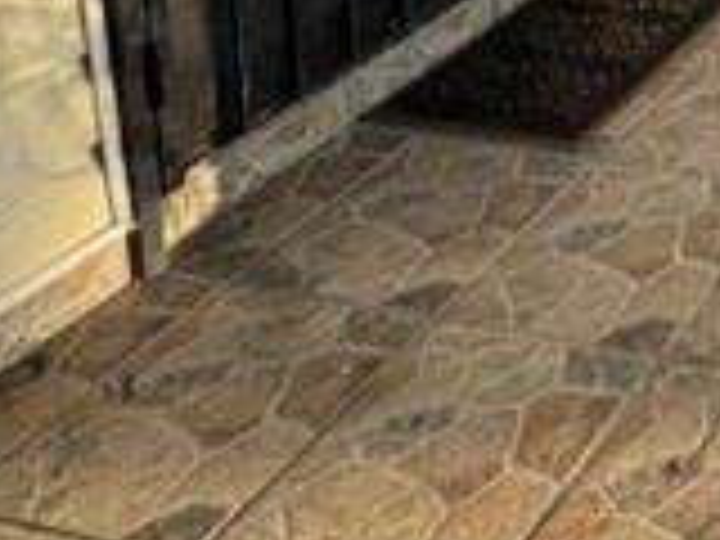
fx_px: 1165
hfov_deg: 24.7
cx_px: 1130
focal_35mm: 56
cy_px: -522
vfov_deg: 18.2
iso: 40
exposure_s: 1/548
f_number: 2.2
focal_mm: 2.22
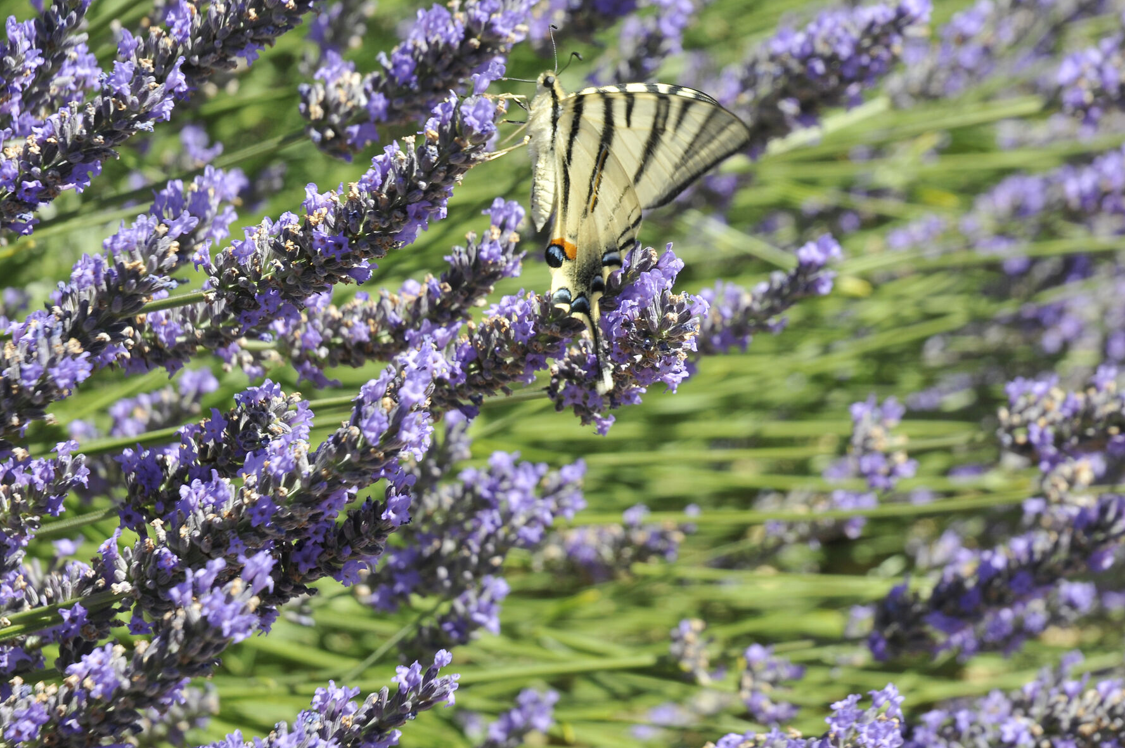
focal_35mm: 142
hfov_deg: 14.5
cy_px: 256
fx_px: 4432
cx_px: 694
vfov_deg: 9.6
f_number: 8
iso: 200
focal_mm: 70
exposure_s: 1/250
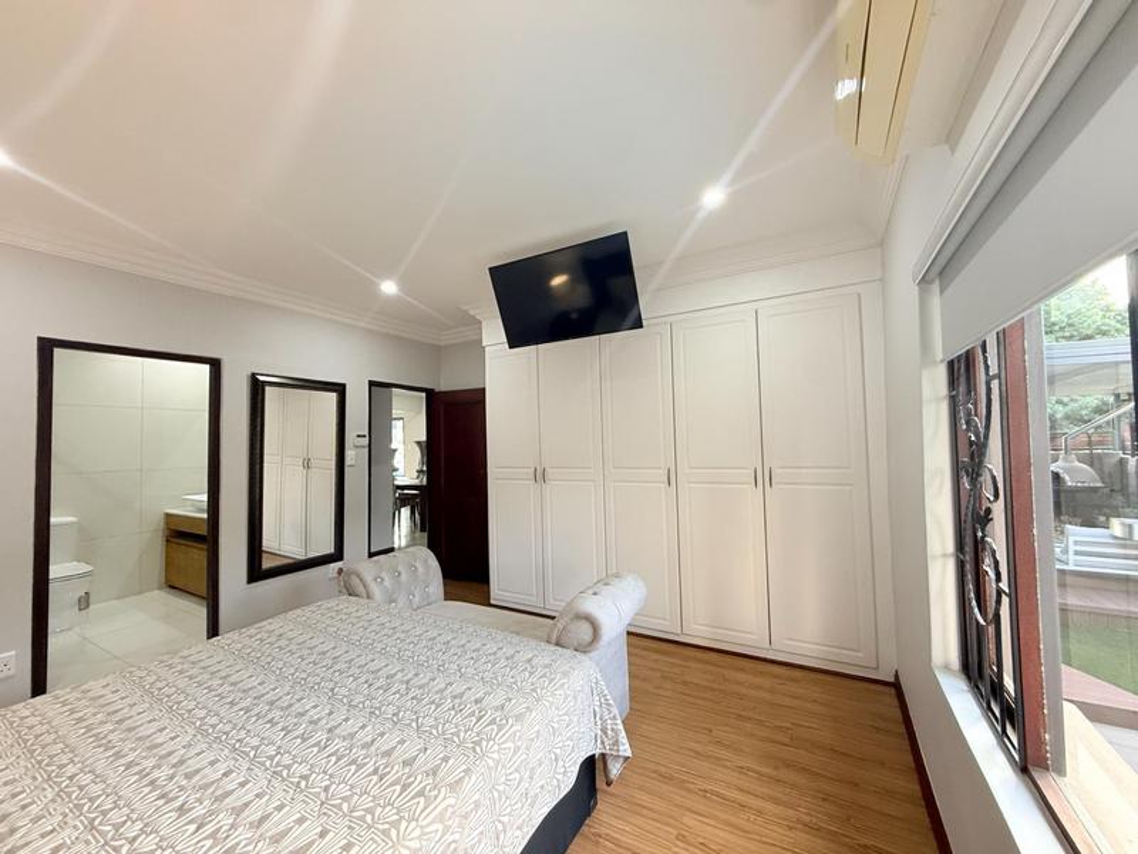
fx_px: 460
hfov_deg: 102.1
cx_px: 569
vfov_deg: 85.7
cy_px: 427
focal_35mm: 14
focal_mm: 2.22
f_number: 2.2
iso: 320
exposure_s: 1/50
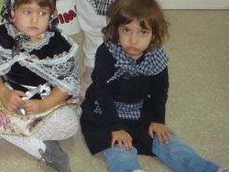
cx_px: -71
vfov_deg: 14.6
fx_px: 636
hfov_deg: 18.9
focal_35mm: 96
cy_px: -71
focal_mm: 5.2
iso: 250
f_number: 3.3
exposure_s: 1/30
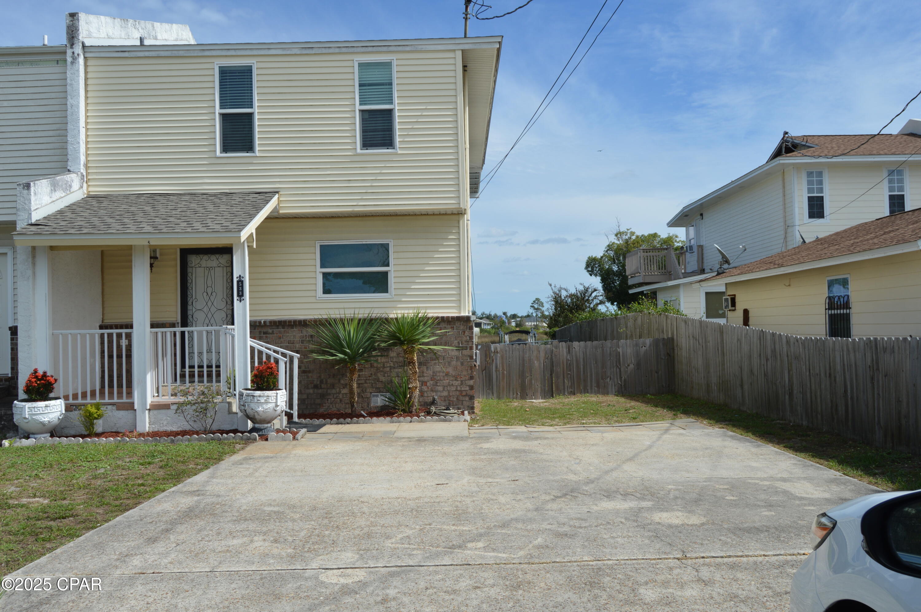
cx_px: 460
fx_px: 843
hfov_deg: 57.3
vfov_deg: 39.9
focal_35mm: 33
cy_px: 306
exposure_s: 1/320
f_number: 9
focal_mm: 22
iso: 100
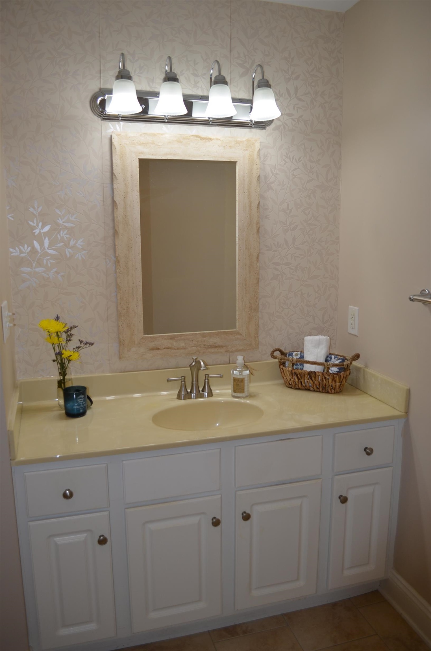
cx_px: 216
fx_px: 487
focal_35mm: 27
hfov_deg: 47.7
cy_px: 326
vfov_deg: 67.5
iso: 200
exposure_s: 1/160
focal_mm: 18
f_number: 3.5
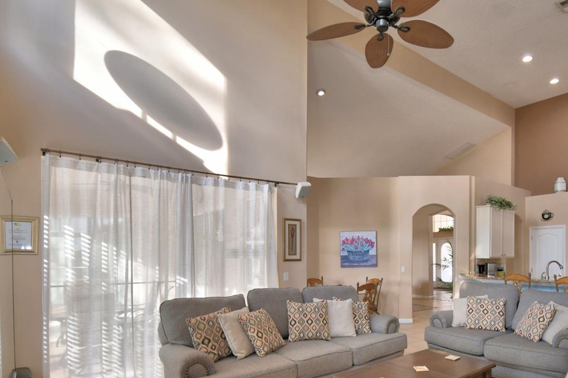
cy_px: 257
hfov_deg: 76.5
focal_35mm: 22
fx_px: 347
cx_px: 371
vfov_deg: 55.8
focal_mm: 10
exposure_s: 1/60
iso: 200
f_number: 4.5
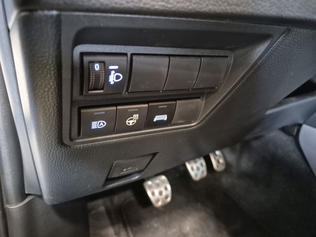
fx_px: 210
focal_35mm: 23
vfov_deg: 58.9
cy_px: 118
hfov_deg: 73.9
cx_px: 158
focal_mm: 5.4
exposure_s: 1/17
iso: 2000
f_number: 1.8
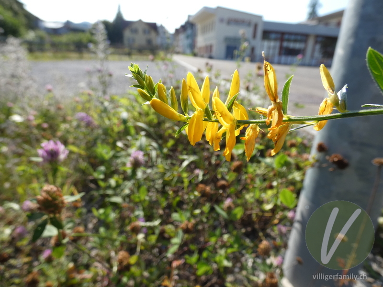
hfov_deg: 81.7
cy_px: 144
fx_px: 221
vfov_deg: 66.0
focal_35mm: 20
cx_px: 192
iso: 80
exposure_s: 1/800
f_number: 2.8
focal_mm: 3.6
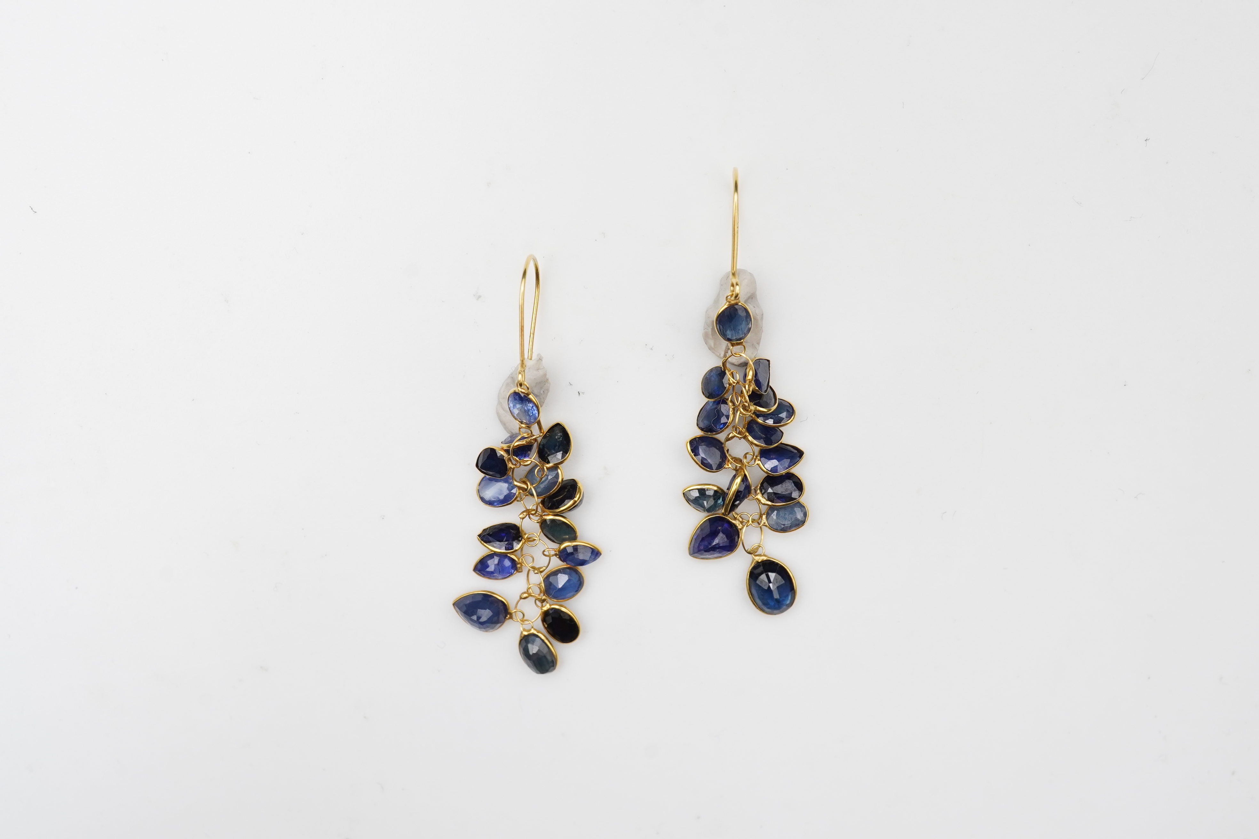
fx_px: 1574
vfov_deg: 29.9
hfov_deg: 43.6
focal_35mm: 45
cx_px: 630
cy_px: 420
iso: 800
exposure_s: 1/125
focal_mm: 30
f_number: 18
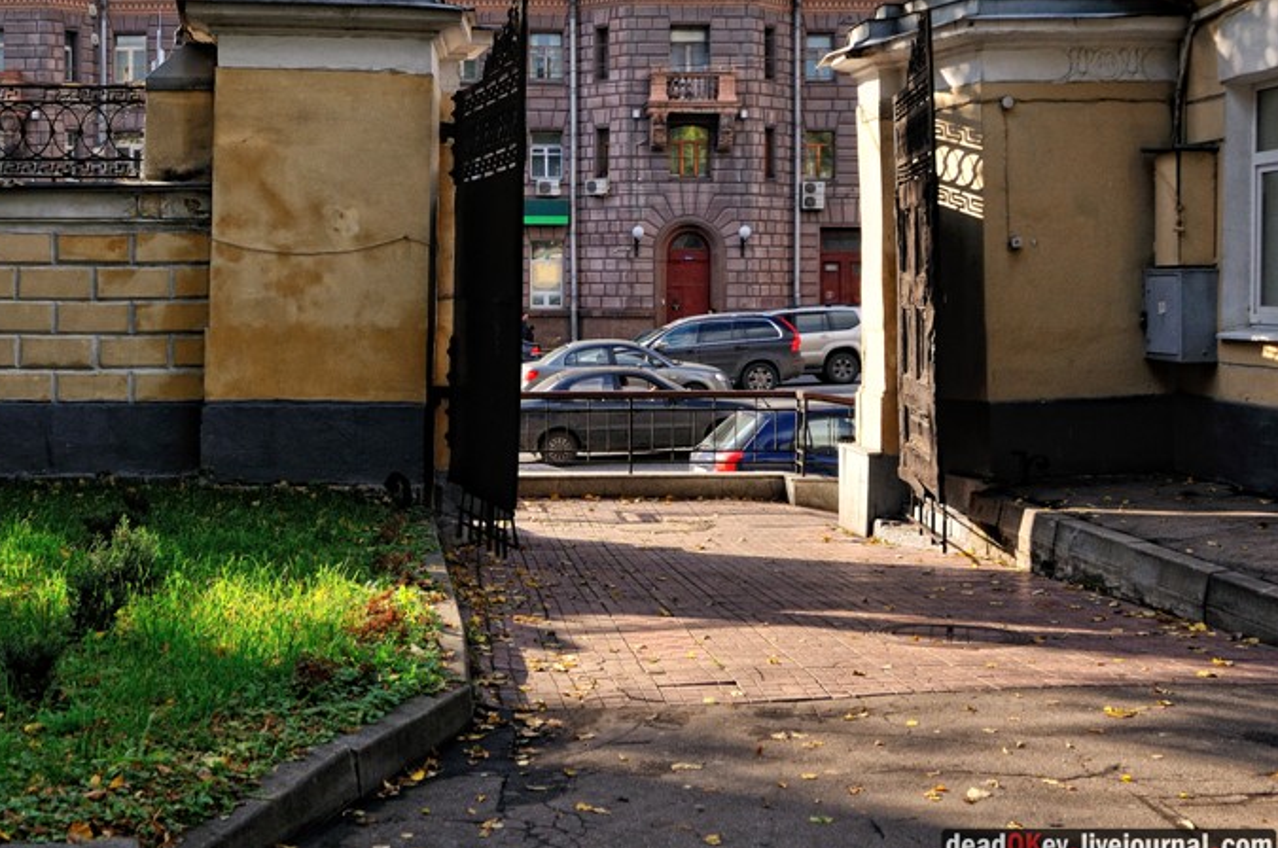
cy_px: 323
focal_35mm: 48
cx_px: 434
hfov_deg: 40.7
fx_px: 1702
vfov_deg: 27.9
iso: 320
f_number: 5.6
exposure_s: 1/640
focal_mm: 24
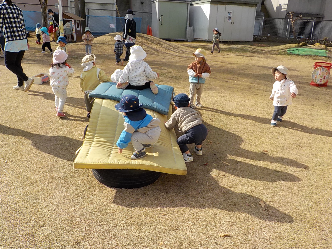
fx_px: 288
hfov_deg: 60.0
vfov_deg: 46.8
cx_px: 166
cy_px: 124
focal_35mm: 30
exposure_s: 1/1000
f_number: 3.3
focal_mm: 4.1
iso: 125
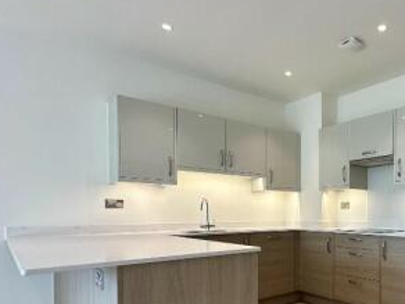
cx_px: 345
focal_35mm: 28
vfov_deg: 48.4
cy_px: 217
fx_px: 328
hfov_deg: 56.9
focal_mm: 2.22
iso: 64
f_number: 2.2
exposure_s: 1/100
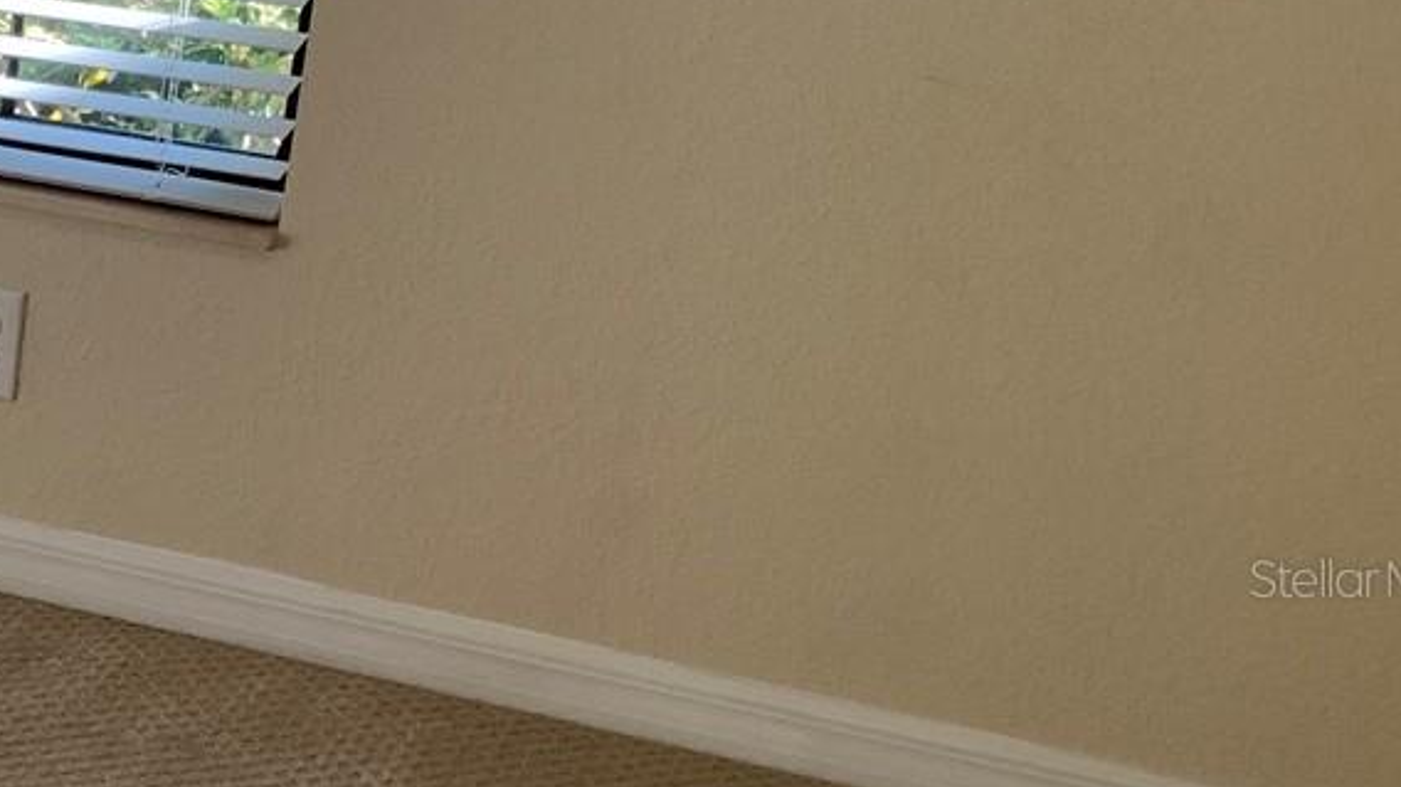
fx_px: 3305
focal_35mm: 89
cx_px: -491
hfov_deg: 21.3
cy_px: 577
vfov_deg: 13.5
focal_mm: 3
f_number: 1.8
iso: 25
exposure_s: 1/120
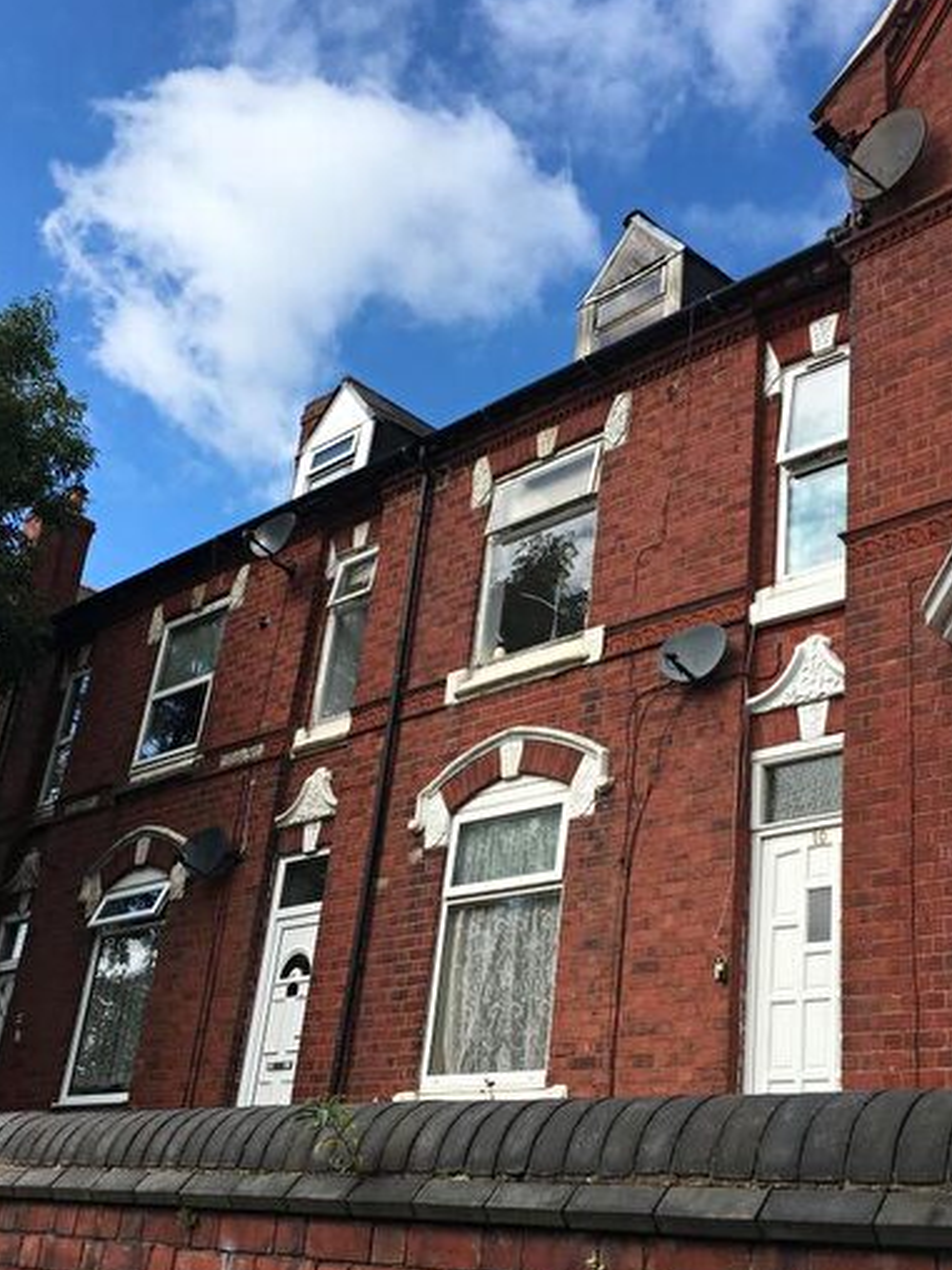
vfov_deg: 46.8
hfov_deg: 35.9
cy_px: 644
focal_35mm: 40
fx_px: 1467
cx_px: 507
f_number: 2.2
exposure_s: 1/1451
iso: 25
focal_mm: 4.15
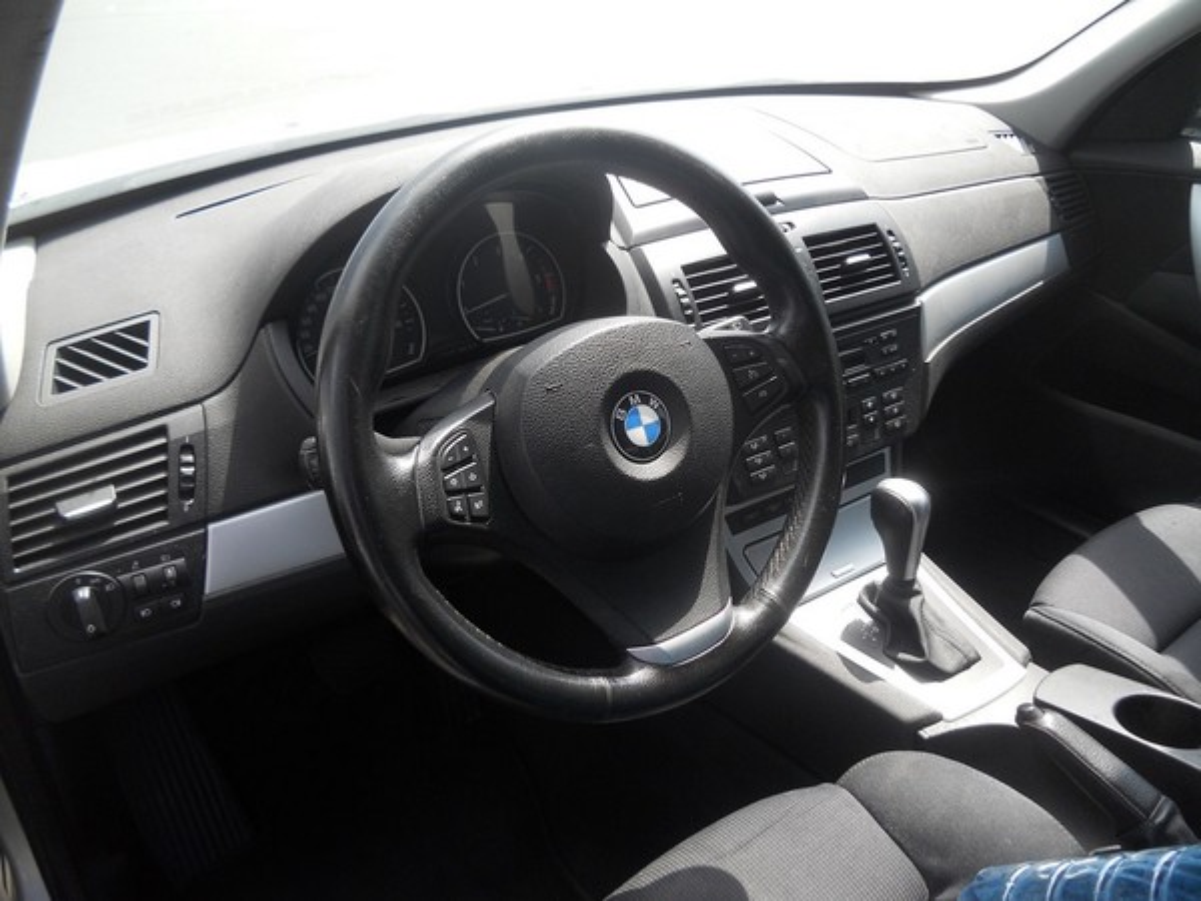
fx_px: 937
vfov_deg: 51.4
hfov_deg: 65.3
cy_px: 450
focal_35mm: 27
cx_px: 600
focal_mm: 4.9
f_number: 3.2
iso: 80
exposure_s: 1/200
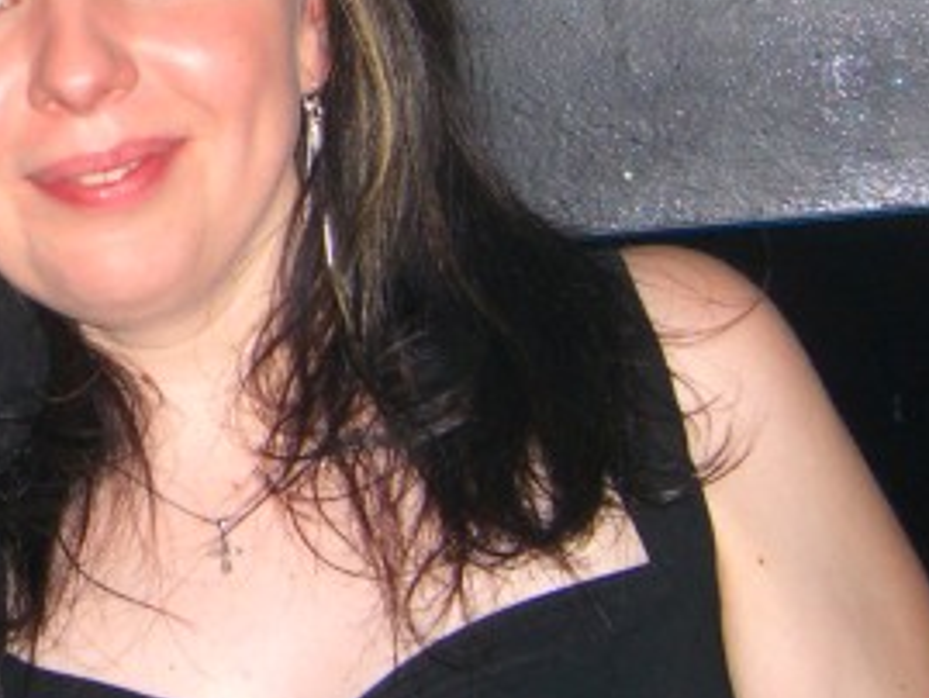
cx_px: -135
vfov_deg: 13.0
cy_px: 21
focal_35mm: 113
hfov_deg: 16.8
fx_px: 3034
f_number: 2.8
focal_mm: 7.9
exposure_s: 1/60
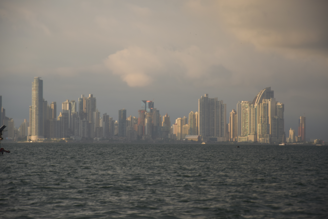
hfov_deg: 13.0
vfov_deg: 8.7
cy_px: 110
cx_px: 164
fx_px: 1435
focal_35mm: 158
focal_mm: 105
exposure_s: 1/125
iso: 220
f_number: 5.6
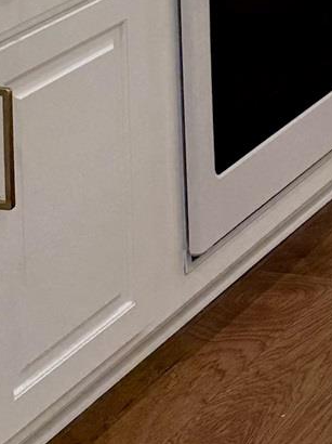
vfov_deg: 12.5
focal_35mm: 135
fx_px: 1728
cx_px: 719
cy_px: -507
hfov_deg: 10.0
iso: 80
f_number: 1.78
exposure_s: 1/120
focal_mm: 6.76
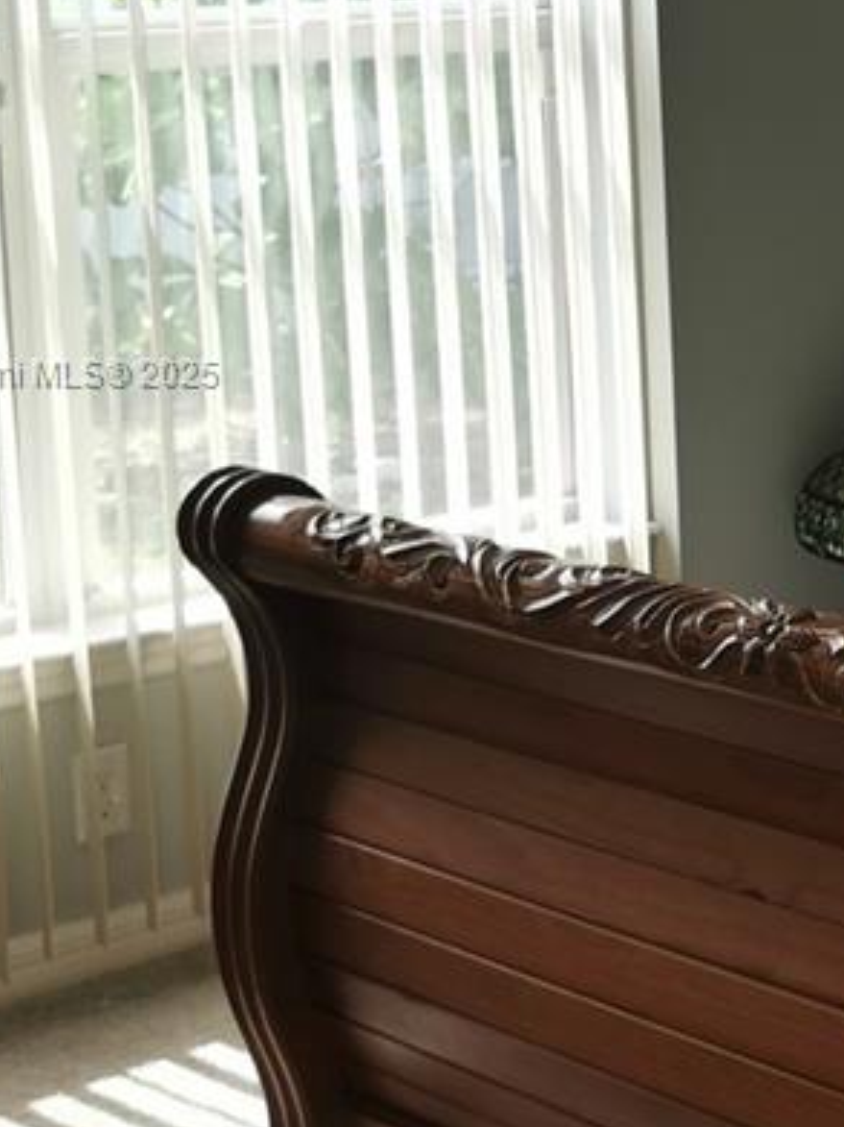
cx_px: 985
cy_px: 375
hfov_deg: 15.5
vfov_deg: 21.2
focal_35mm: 92
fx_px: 2992
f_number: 1.6
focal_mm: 5.56
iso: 50
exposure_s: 1/249
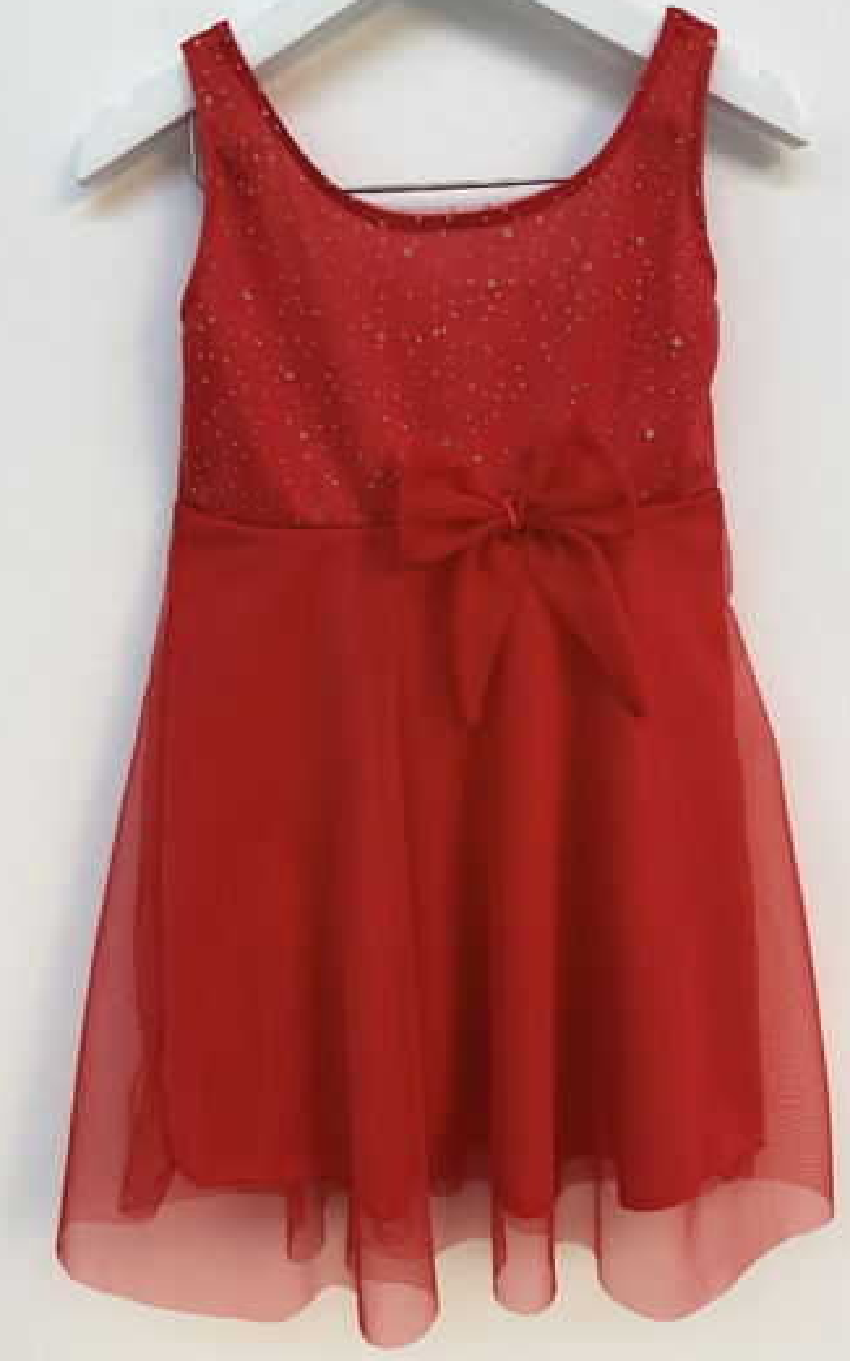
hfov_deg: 47.6
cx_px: 425
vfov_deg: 70.4
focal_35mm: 26
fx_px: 964
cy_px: 682
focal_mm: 6.76
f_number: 1.78
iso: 160
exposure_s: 1/100
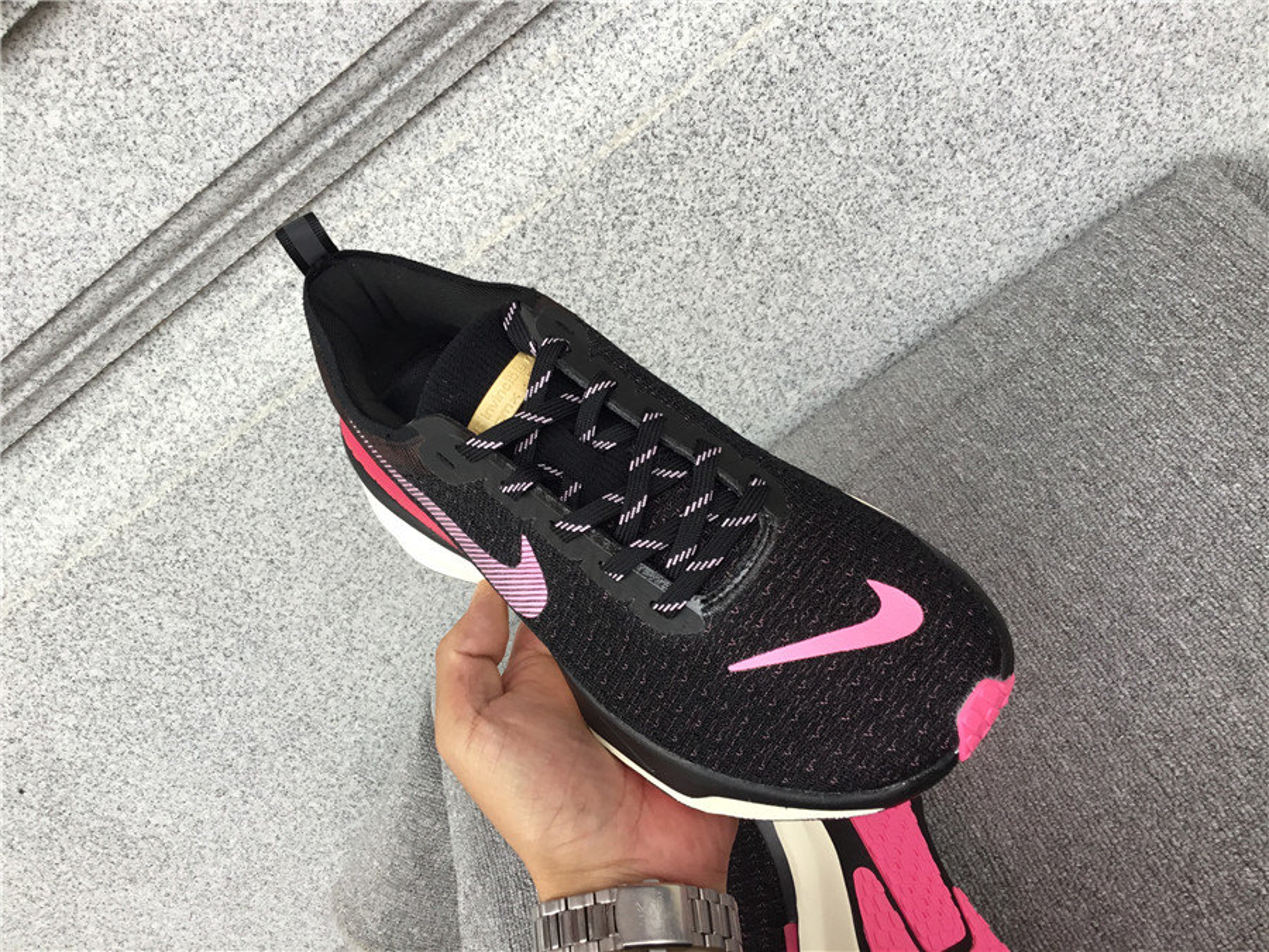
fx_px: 1136
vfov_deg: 45.4
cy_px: 476
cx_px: 634
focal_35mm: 31
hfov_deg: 58.4
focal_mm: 3.3
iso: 40
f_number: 2.4
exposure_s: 1/100
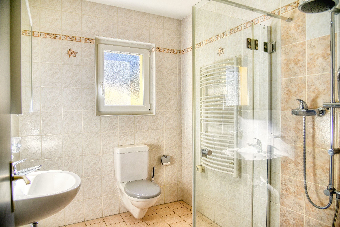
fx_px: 227
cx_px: 170
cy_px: 114
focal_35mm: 24
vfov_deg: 53.2
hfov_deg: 73.7
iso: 250
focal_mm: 24
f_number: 9
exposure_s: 1/320
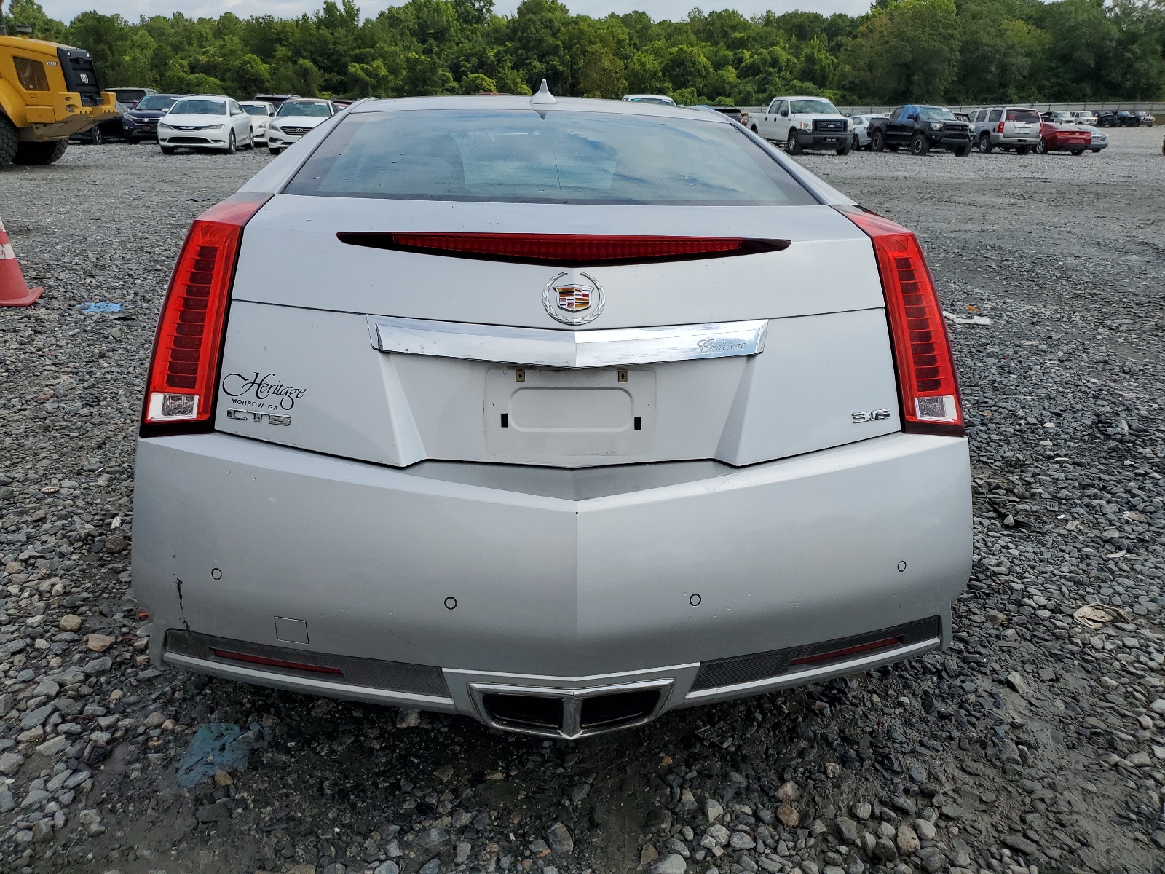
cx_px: 582
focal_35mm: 26
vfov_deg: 53.1
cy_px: 437
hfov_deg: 67.3
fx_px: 875
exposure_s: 1/5000
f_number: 1.5
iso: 50
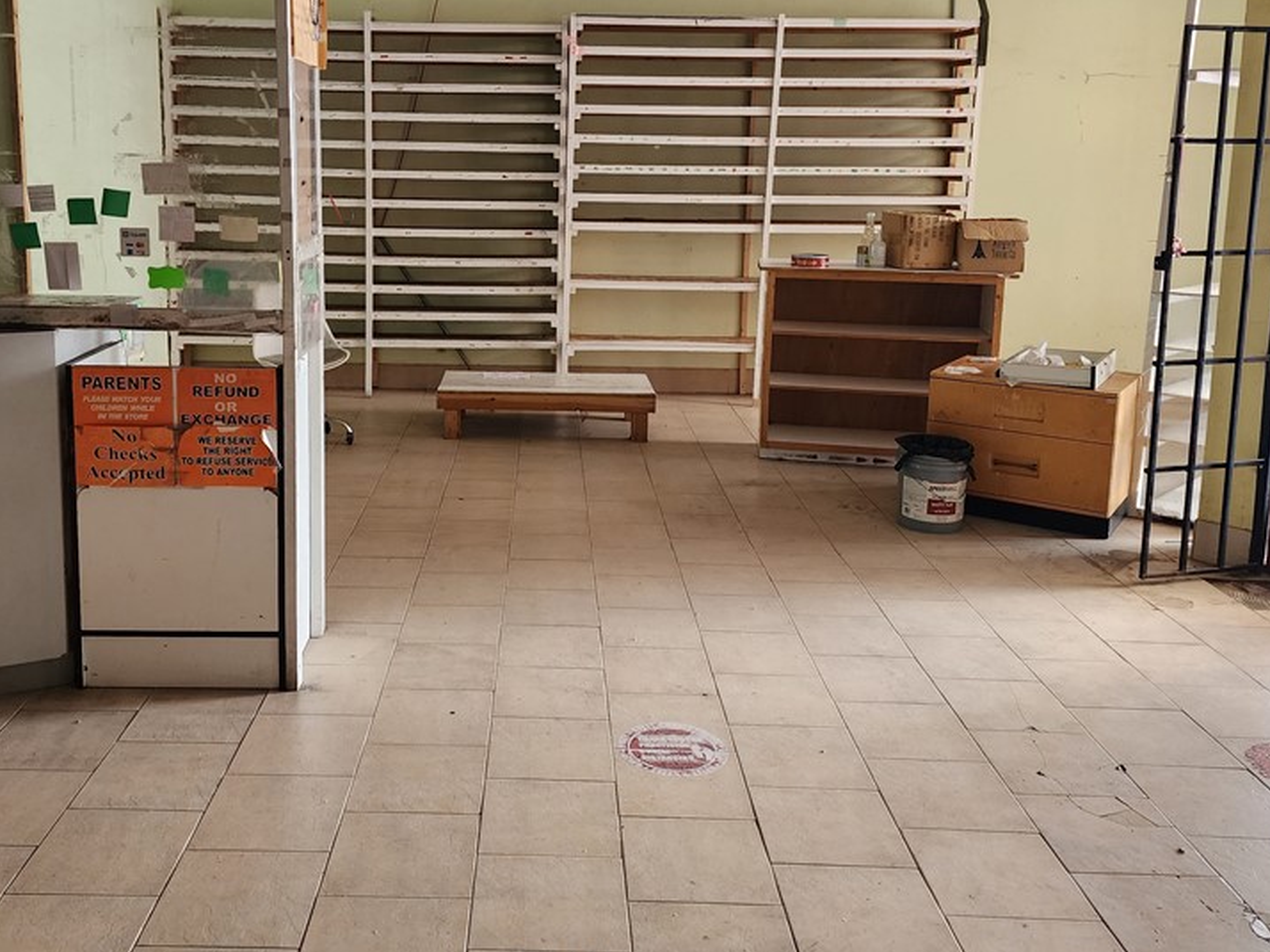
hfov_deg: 55.1
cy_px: 311
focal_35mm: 33
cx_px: 525
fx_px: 1210
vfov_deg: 42.3
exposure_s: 1/120
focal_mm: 6.4
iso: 400
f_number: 1.8
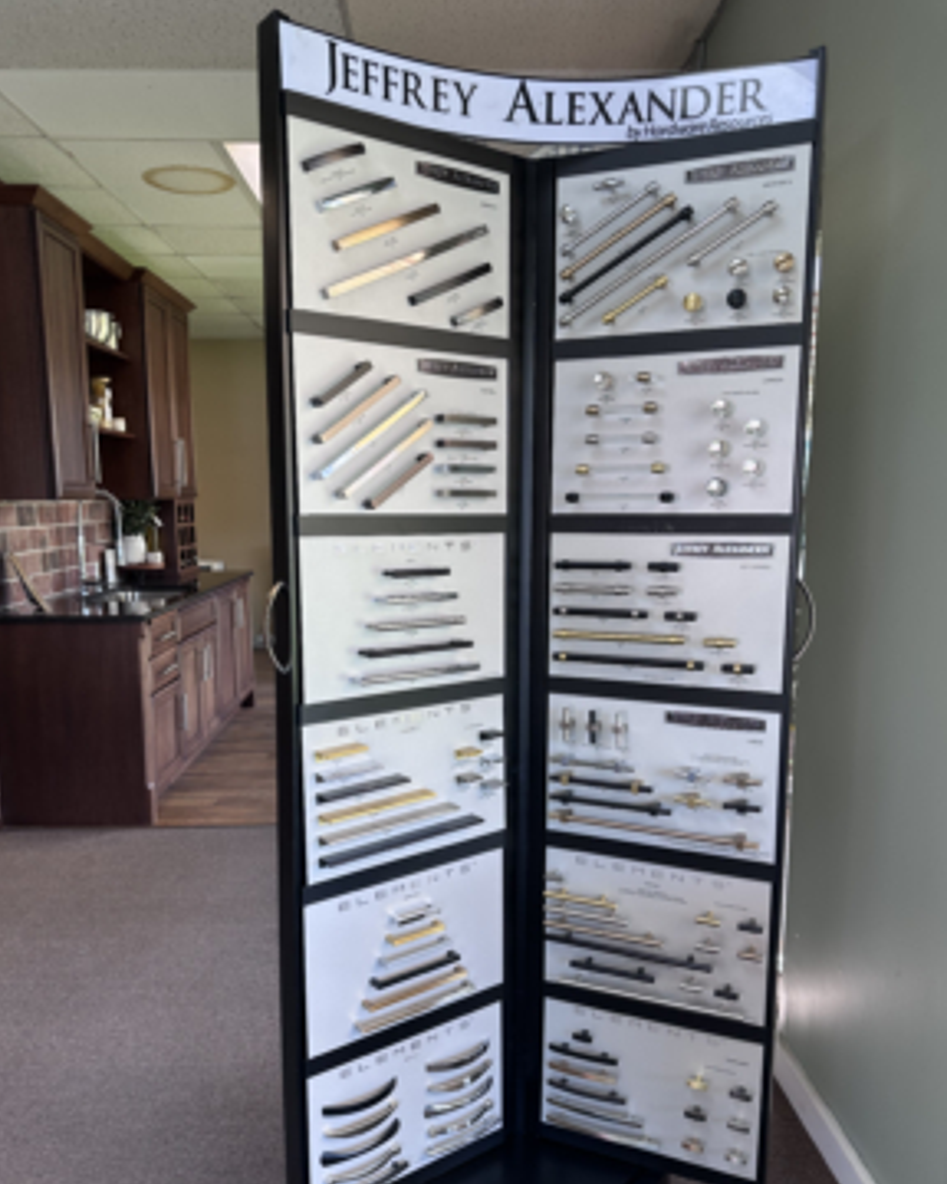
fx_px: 911
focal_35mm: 26
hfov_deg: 54.9
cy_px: 645
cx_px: 474
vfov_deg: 65.9
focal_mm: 6.86
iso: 64
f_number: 1.78
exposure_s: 1/120
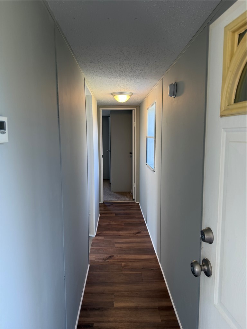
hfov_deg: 56.8
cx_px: 124
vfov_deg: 71.6
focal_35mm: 24
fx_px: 228
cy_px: 164
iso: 125
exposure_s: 1/120
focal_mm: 6.76
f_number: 1.78
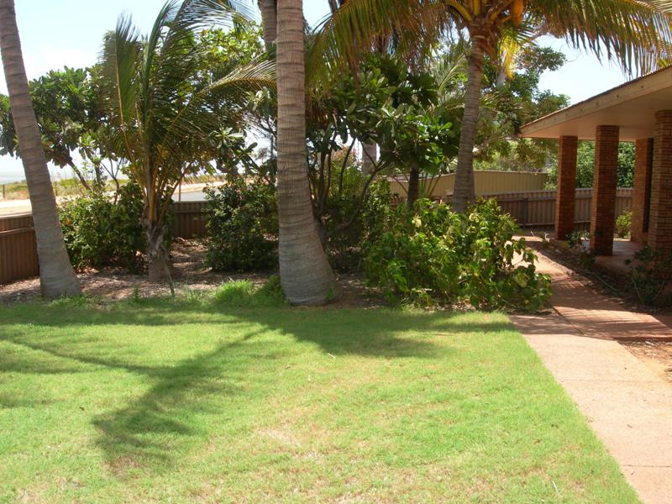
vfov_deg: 37.7
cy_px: 252
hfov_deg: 49.0
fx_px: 738
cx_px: 336
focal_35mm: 38
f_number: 4.8
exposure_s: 1/206
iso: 50
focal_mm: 7.8
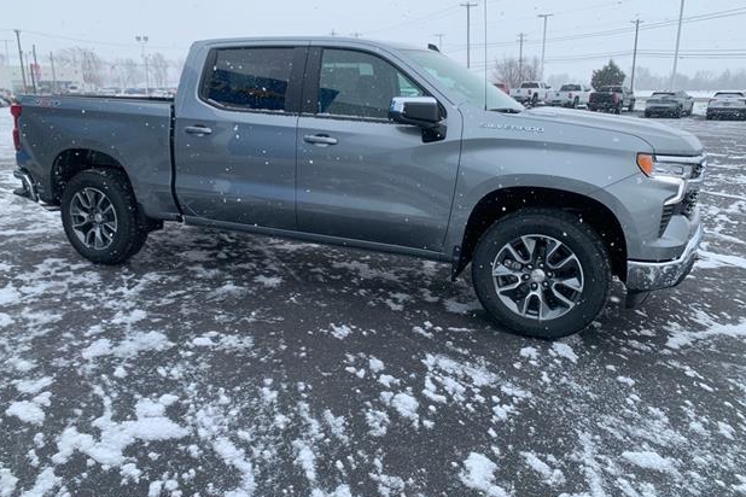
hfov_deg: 65.5
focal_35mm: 28
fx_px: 580
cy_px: 223
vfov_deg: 46.3
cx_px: 371
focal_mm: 4.25
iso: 25
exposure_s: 1/656
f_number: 1.8
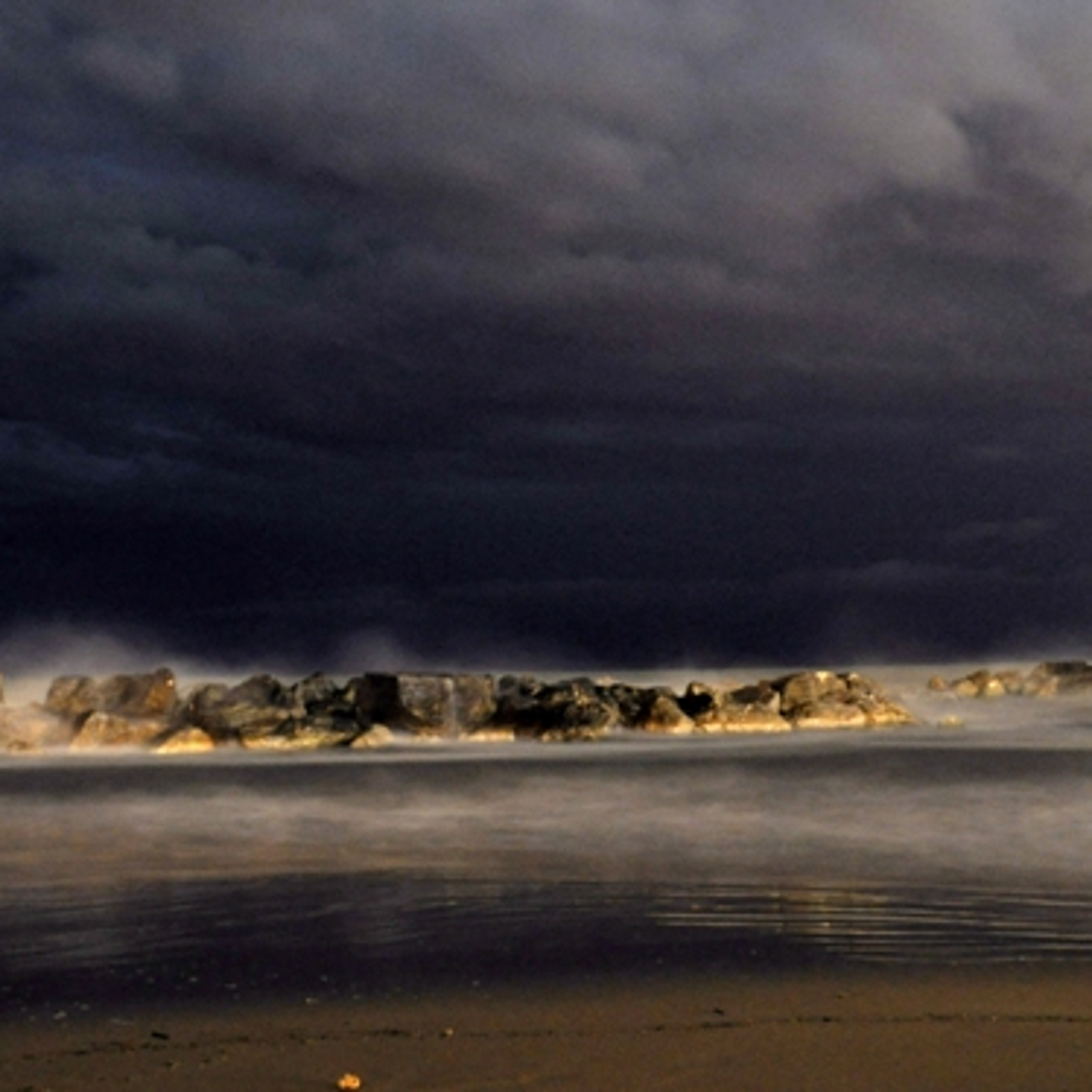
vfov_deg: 34.7
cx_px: 750
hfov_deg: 34.3
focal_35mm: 49
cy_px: 553
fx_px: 1749
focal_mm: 18
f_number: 10
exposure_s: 20
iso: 800
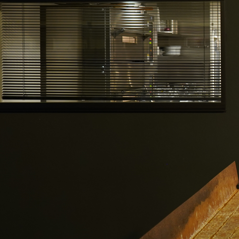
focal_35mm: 98
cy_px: 75
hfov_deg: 16.2
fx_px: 766
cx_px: 357
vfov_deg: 17.7
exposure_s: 1/8
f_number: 4
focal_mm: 35
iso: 1000
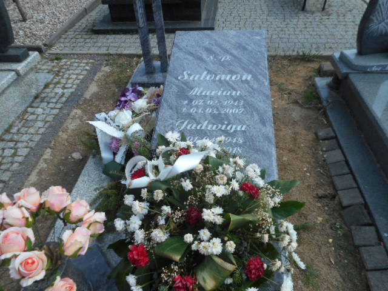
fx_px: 280
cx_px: 194
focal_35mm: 25
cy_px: 146
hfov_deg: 69.4
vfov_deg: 54.9
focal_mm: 4.5
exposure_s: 1/640
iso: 80
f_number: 3.7
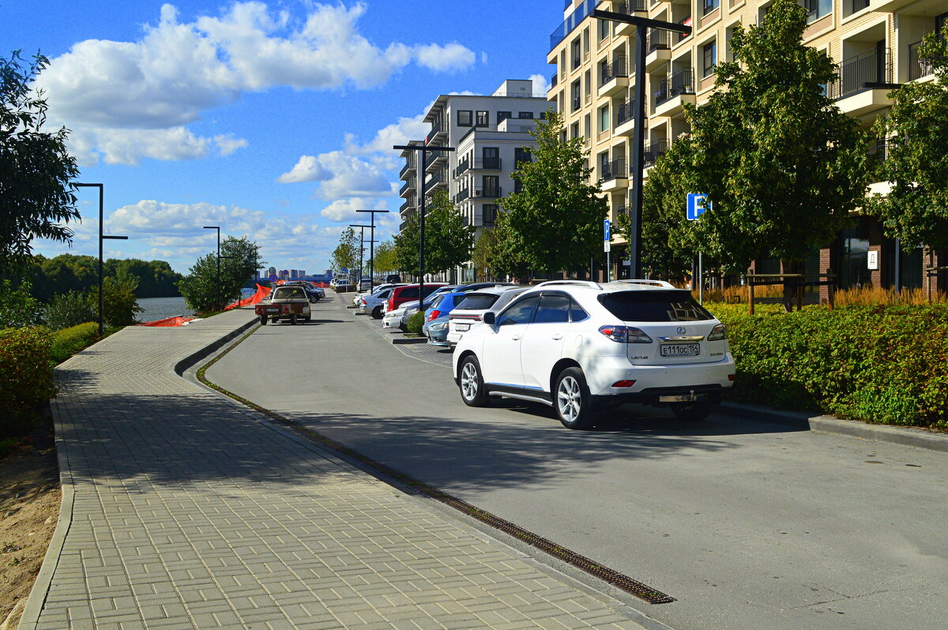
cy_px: 315
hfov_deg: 53.2
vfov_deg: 36.8
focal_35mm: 36
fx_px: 947
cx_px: 474
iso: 360
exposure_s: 1/500
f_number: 11
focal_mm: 24
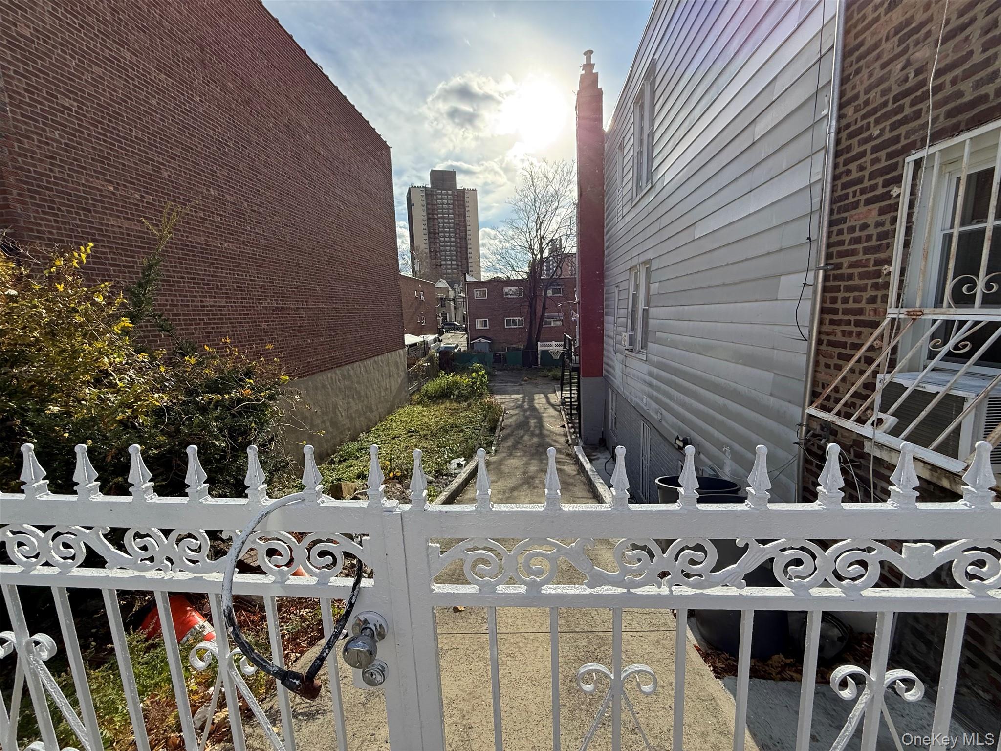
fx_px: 405
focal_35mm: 14
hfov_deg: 102.1
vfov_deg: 85.7
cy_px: 376
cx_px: 500
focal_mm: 2.22
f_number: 2.2
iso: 64
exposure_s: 1/1368
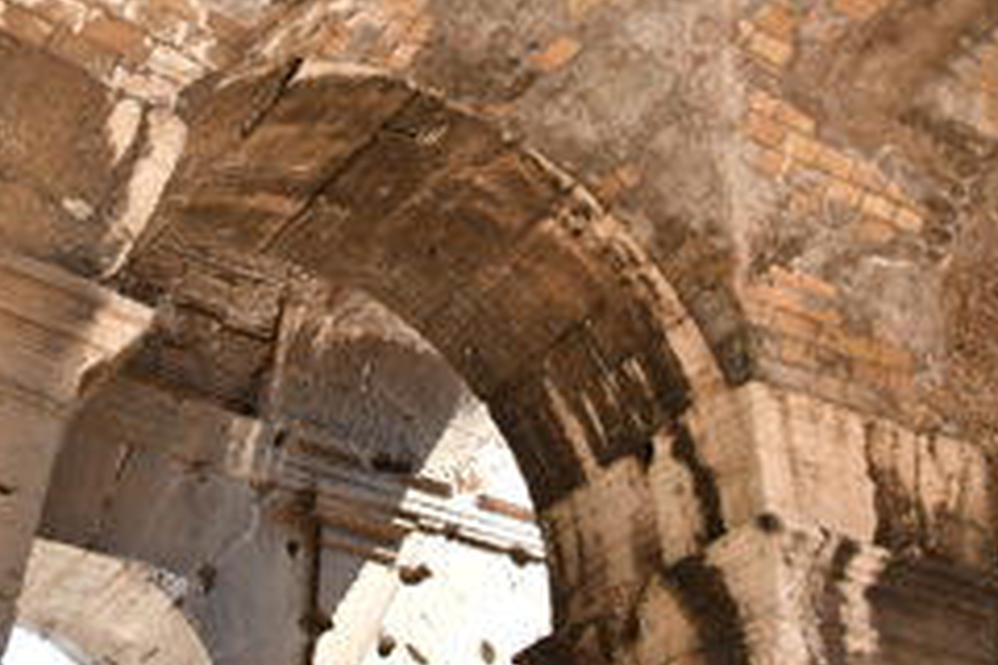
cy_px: 143
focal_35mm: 40
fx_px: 1109
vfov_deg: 32.6
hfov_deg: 48.5
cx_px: 482
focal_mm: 16
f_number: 3.5
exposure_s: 1/100
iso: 100
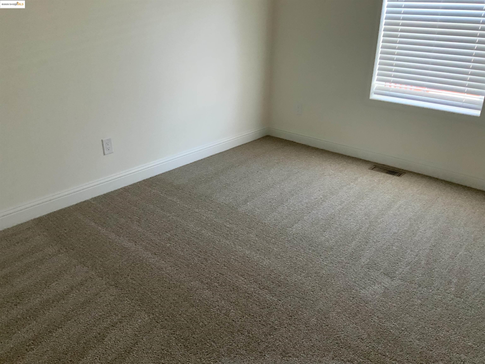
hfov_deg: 61.7
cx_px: 242
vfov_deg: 48.2
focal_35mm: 29
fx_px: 406
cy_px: 182
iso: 250
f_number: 1.8
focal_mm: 3
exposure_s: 1/60
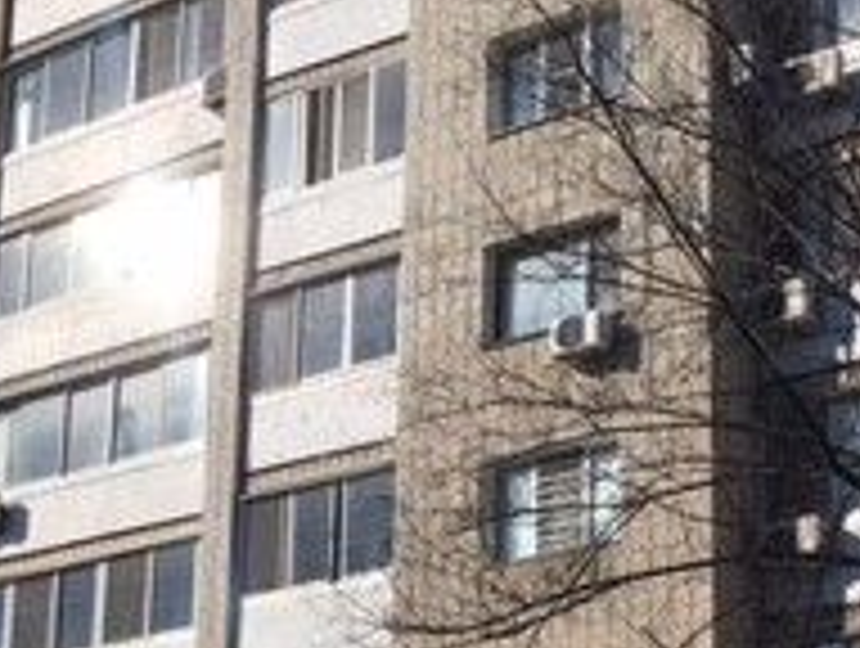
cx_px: 297
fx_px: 2414
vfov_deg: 15.1
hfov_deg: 20.1
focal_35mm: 97
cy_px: 612
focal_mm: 4.15
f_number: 2.2
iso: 25
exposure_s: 1/3077
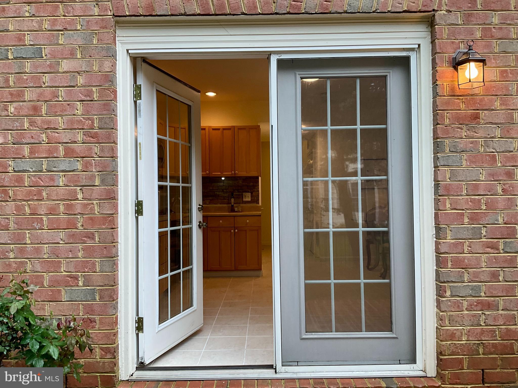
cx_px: 259
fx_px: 434
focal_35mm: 29
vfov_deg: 48.2
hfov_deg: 61.7
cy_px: 194
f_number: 1.8
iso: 25
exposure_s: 1/120
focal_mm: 3
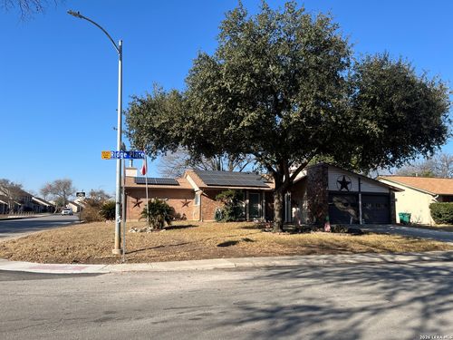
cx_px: 226
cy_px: 170
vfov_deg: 53.1
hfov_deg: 67.3
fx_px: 340
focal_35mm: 26
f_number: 1.6
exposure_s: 1/2410
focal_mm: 5.1
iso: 50
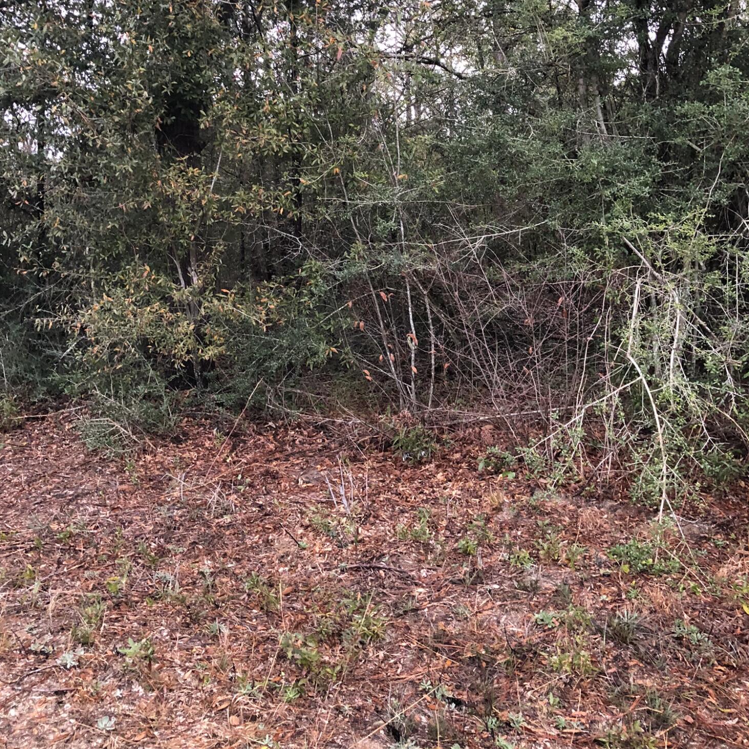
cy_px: 267
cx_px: 385
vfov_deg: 47.9
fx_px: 832
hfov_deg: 48.4
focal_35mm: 34
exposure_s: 1/7
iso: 80
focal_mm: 3.99
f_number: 1.8
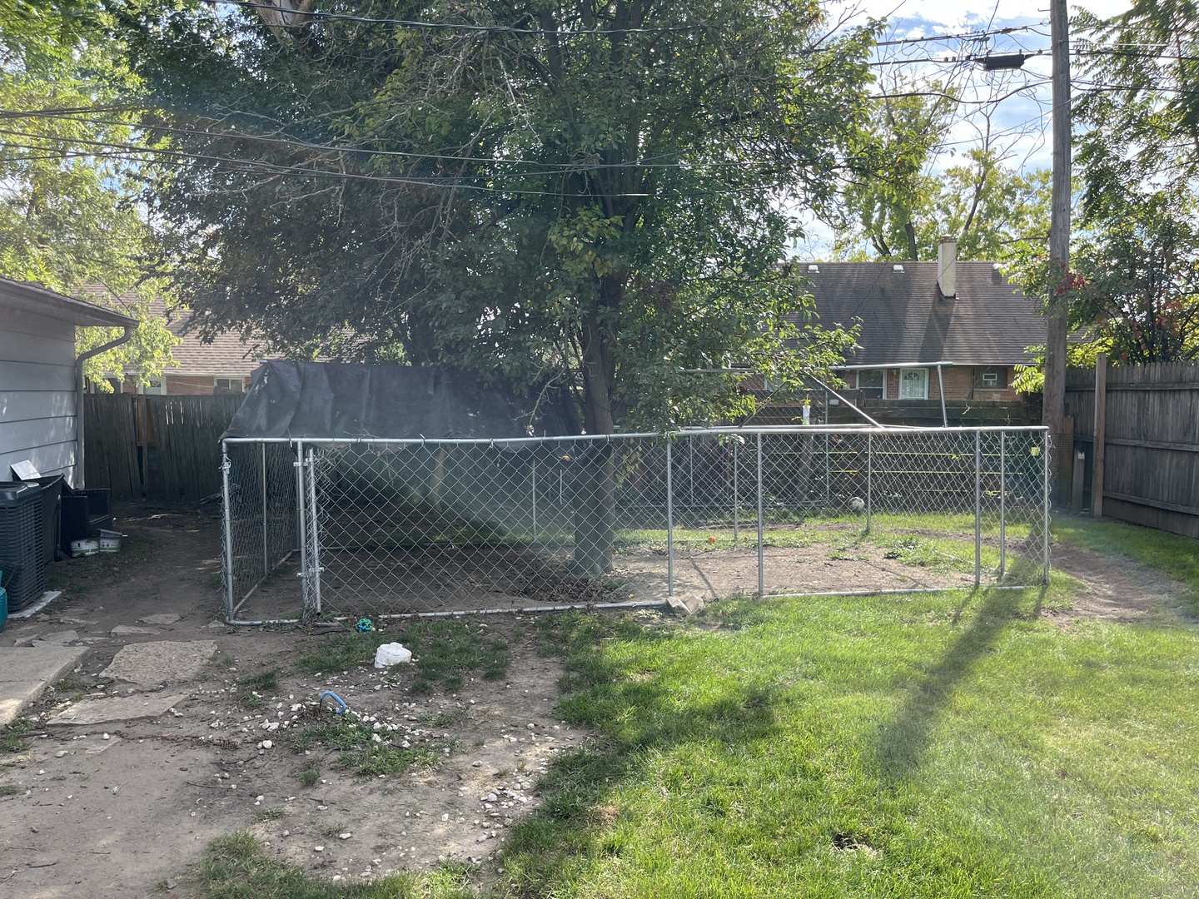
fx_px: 901
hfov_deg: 67.3
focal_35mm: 26
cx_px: 600
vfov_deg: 53.1
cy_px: 450
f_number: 1.6
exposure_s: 1/878
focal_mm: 5.1
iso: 50
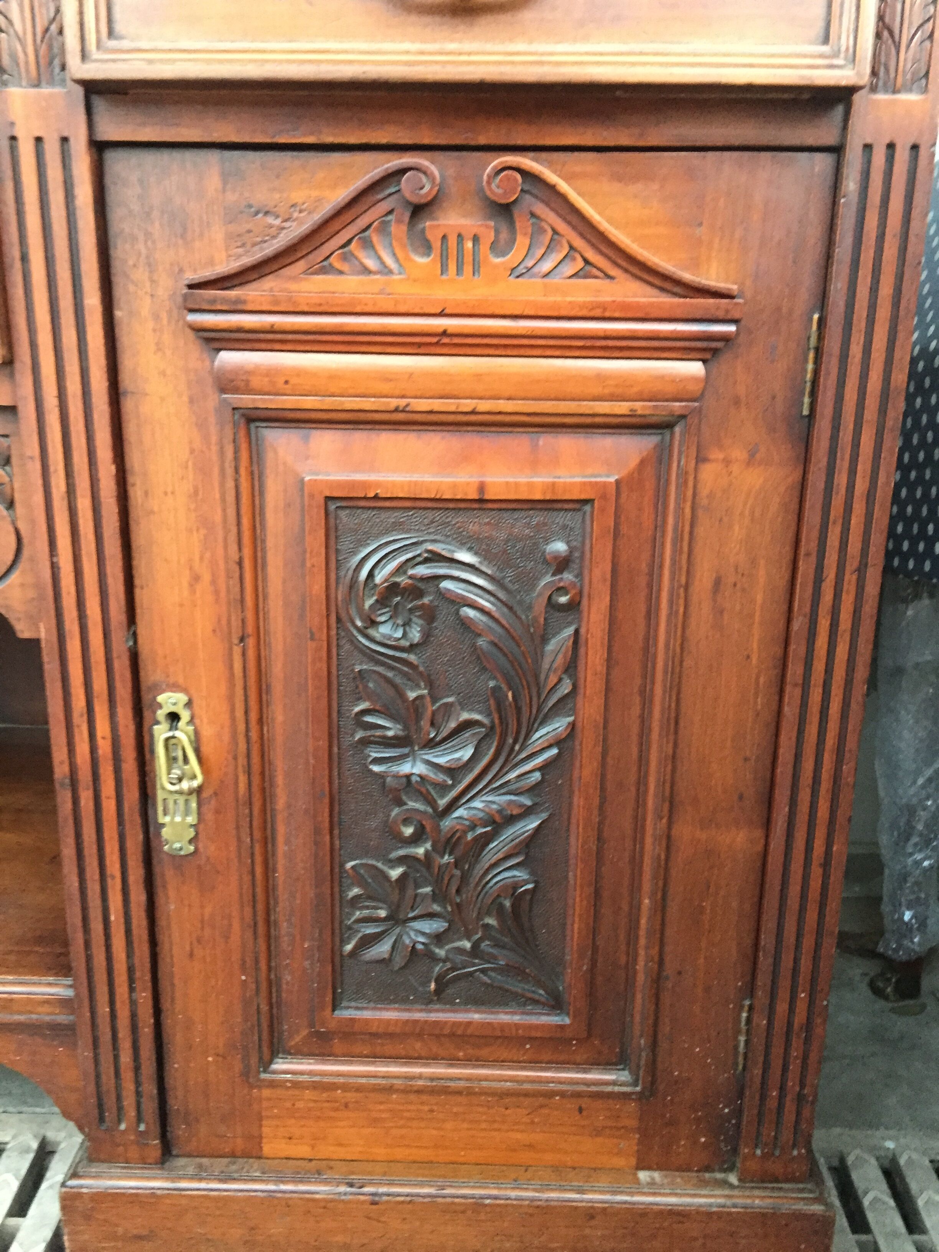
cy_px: 626
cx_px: 470
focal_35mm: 29
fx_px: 1049
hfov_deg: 48.2
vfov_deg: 61.7
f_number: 2.2
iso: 250
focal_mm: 4.15
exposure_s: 1/17
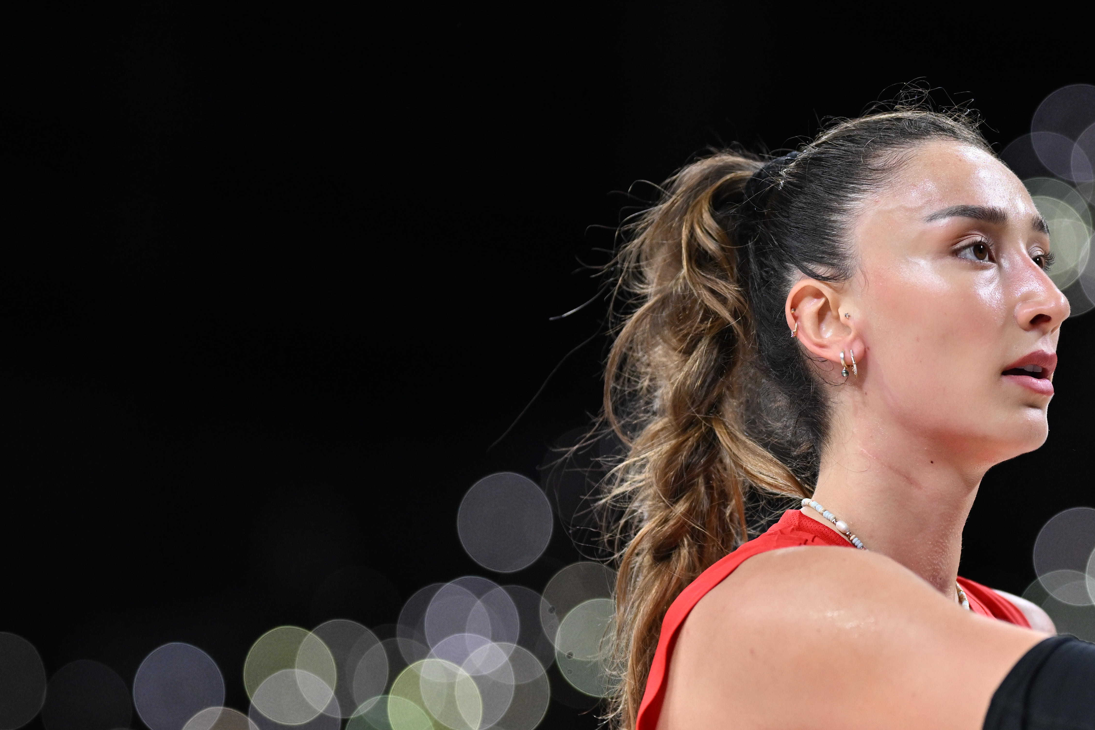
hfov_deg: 8.3
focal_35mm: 247
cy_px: 557
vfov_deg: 5.6
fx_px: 7512
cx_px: 903
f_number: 1.8
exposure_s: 1/2500
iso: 1000
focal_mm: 135
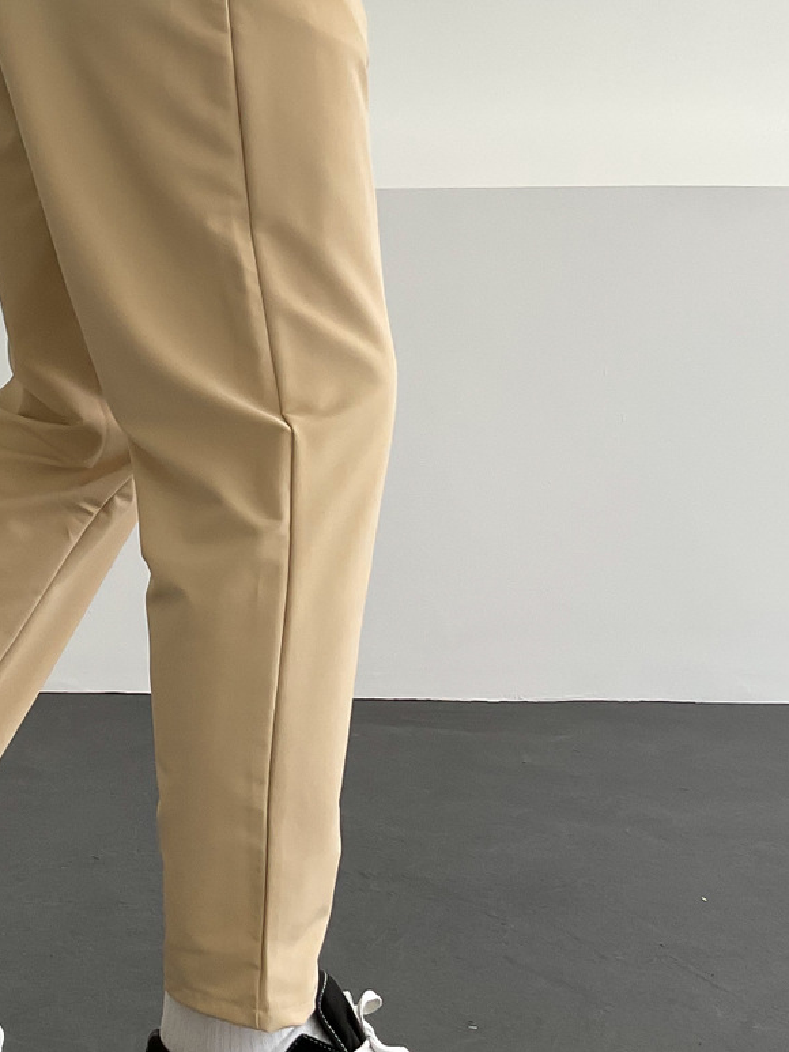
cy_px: 370
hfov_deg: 23.8
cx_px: 83
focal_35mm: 60
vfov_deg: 32.0
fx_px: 1823
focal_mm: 3
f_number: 1.8
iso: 40
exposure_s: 1/120
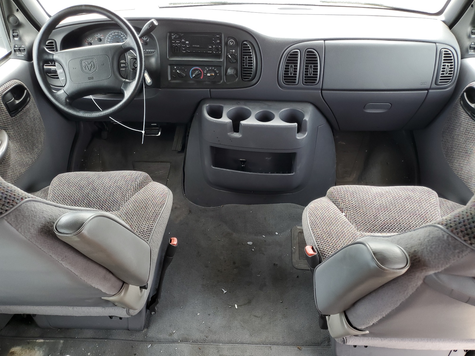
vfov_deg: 53.1
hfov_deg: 67.3
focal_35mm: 26
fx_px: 357
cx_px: 238
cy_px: 178
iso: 63
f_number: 1.5
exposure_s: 1/120
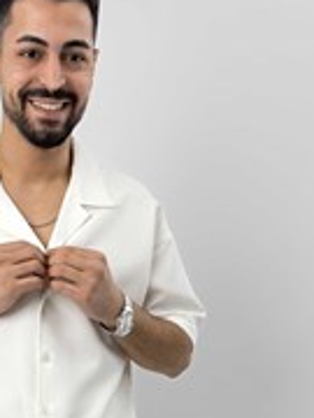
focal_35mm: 71
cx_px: 47
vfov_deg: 24.9
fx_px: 859
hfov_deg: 20.4
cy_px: 491
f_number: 1.78
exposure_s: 1/118
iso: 64
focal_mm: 6.76
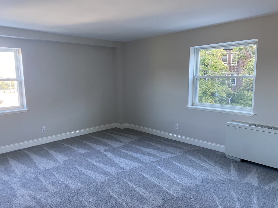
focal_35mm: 26
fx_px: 209
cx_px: 139
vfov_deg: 53.1
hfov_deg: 67.3
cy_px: 104
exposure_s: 1/60
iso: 200
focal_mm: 4.25
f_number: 1.8
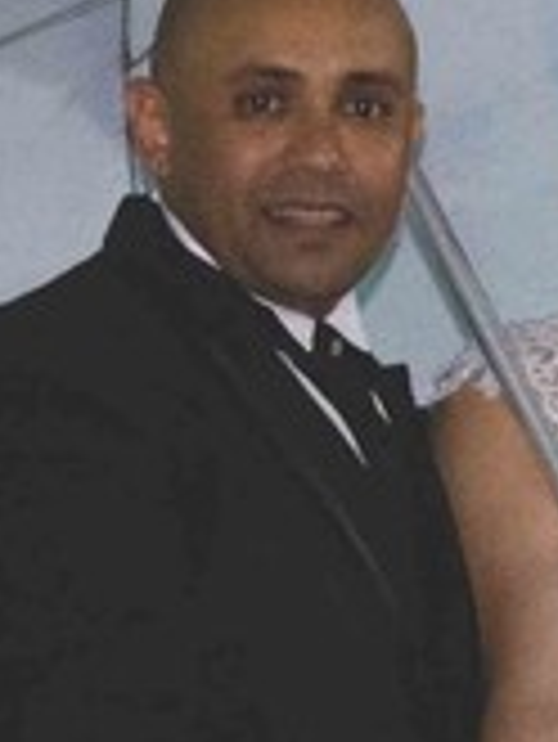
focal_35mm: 480
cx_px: 1292
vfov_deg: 4.1
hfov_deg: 3.1
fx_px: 10303
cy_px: 917
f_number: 5
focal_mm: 46
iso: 3200
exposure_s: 1/125
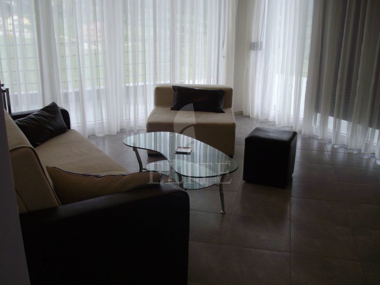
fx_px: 395
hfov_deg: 51.4
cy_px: 142
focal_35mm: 36
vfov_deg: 39.7
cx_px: 190
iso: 160
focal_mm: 6
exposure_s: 1/160
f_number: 2.7
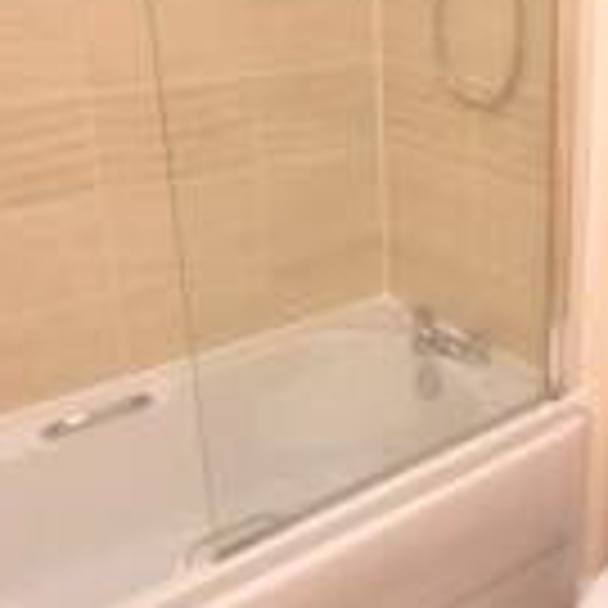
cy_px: 214
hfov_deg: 35.8
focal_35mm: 45
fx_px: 894
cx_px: 518
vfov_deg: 37.2
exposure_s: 1/60
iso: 3200
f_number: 3.5
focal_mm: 10
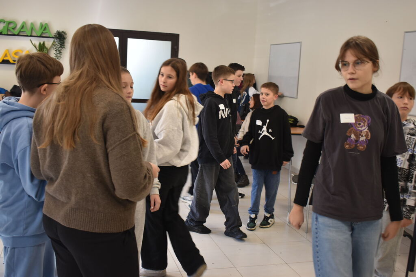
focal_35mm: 39
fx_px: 451
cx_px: 208
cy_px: 138
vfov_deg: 34.2
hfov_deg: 49.5
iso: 450
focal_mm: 26
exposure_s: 1/60
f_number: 4
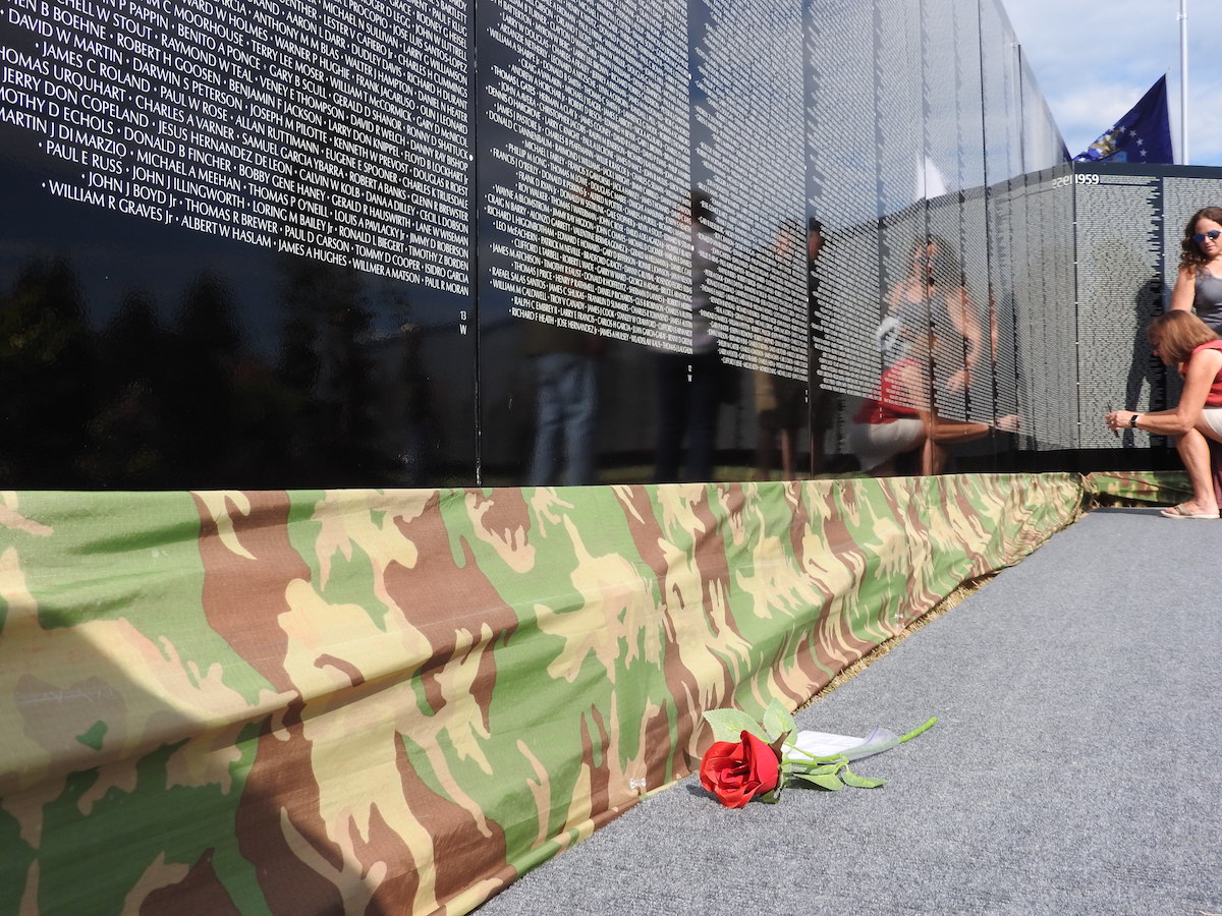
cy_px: 458
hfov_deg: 52.6
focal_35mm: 35
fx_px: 1236
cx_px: 611
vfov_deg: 40.7
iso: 100
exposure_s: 1/1000
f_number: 3.8
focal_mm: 6.3
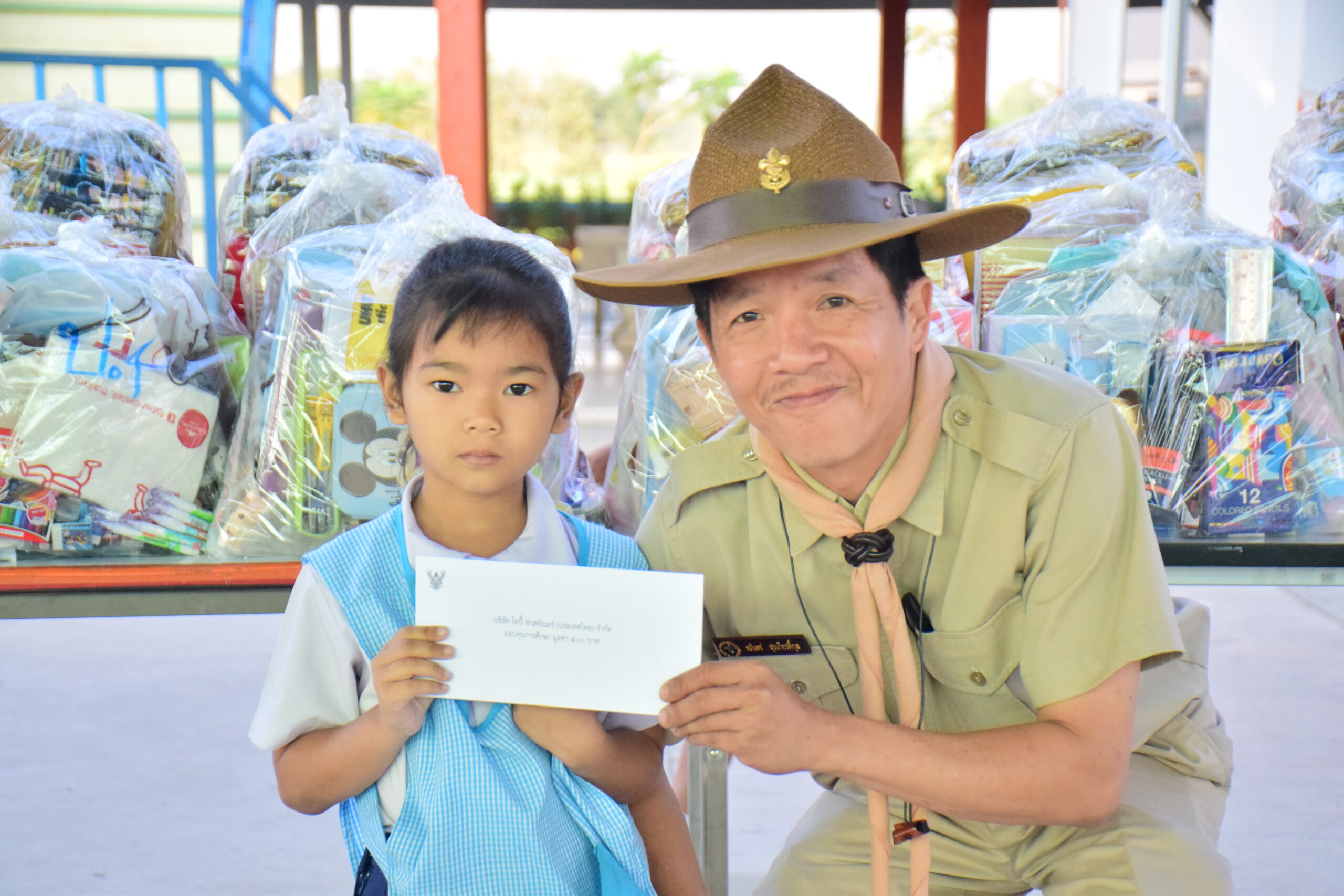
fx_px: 3136
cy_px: 448
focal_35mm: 84
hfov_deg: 24.2
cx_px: 672
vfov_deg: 16.3
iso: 2500
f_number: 4.8
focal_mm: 56
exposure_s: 1/1250
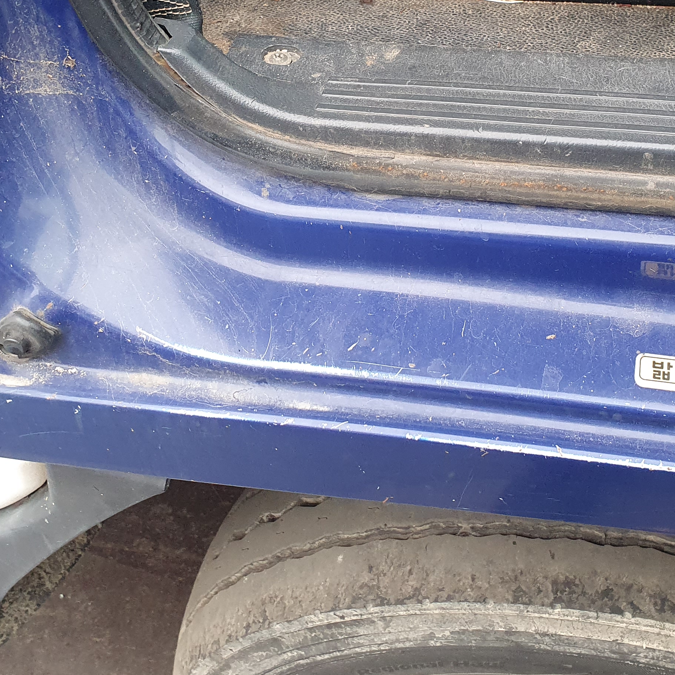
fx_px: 1125
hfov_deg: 33.2
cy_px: 188
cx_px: 433
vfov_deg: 32.9
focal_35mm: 51
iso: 200
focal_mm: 4.32
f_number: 2.4
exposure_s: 1/120
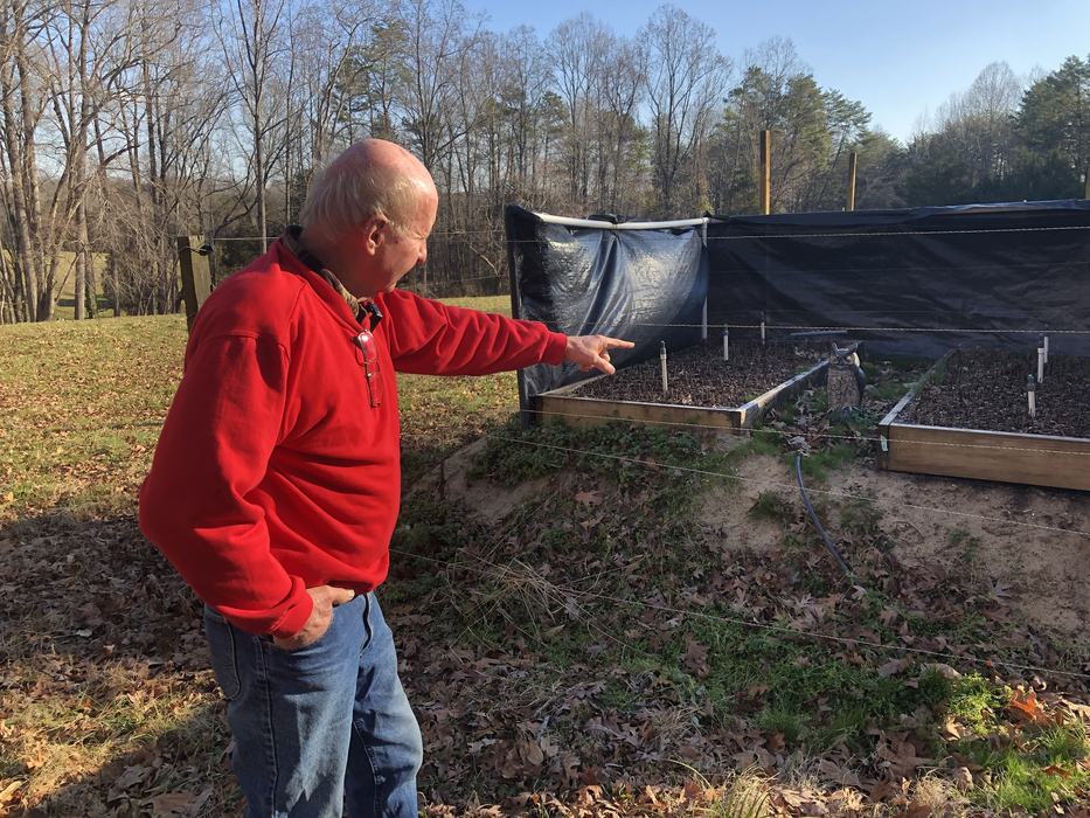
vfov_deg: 49.8
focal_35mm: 28
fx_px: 882
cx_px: 545
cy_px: 409
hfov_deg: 63.4
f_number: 1.8
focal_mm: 3.99
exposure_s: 1/279
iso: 20
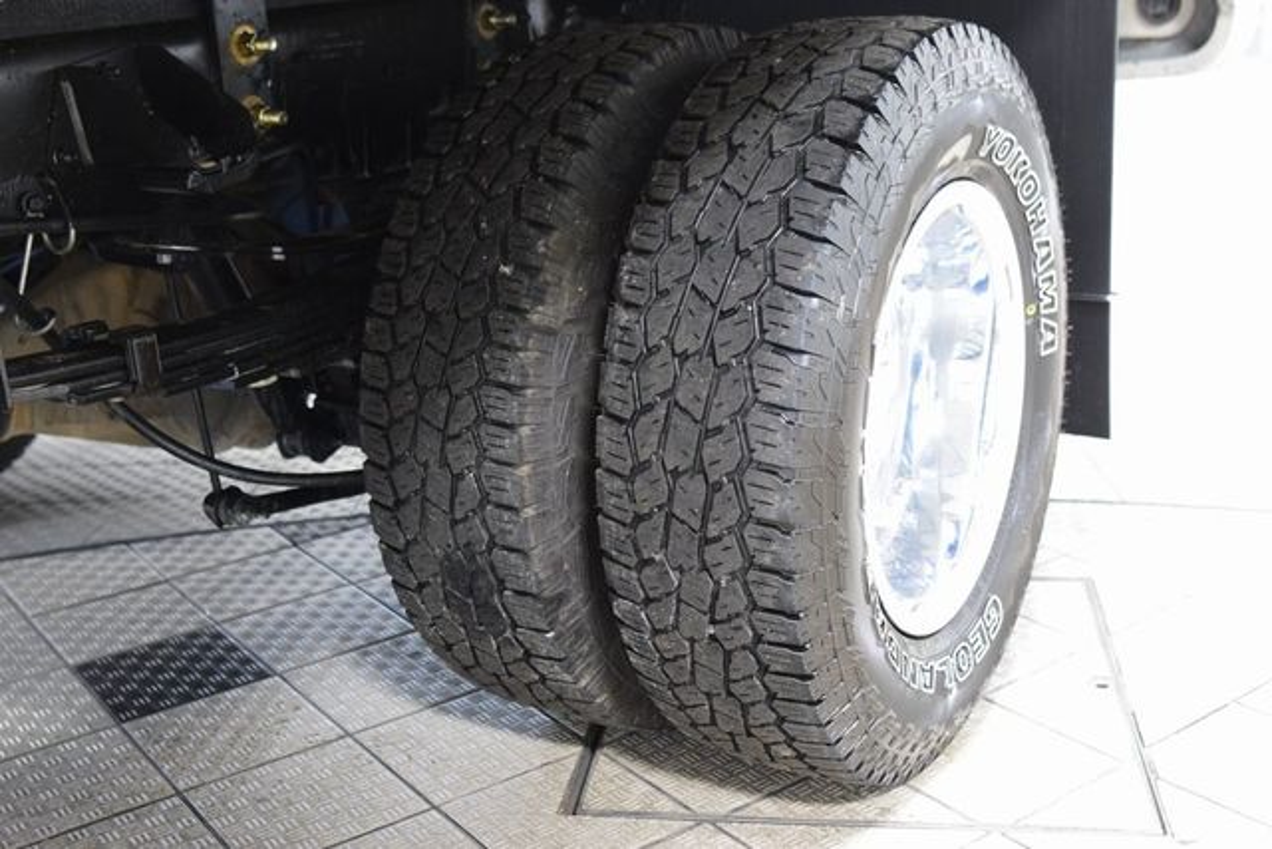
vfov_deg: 30.9
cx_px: 636
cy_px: 424
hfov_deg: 45.0
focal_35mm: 44
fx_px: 1537
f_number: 3.2
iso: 1600
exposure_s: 1/15
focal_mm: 29
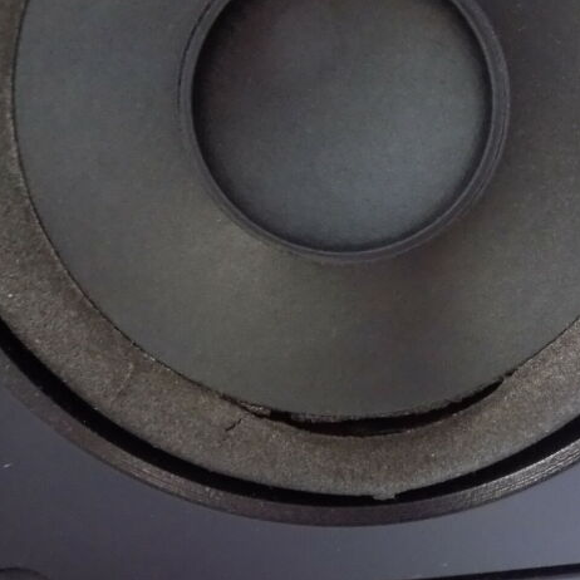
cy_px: 361
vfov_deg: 33.9
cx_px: 392
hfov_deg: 33.7
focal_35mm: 50
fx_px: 948
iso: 800
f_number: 3.4
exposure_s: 1/30
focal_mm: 6.1
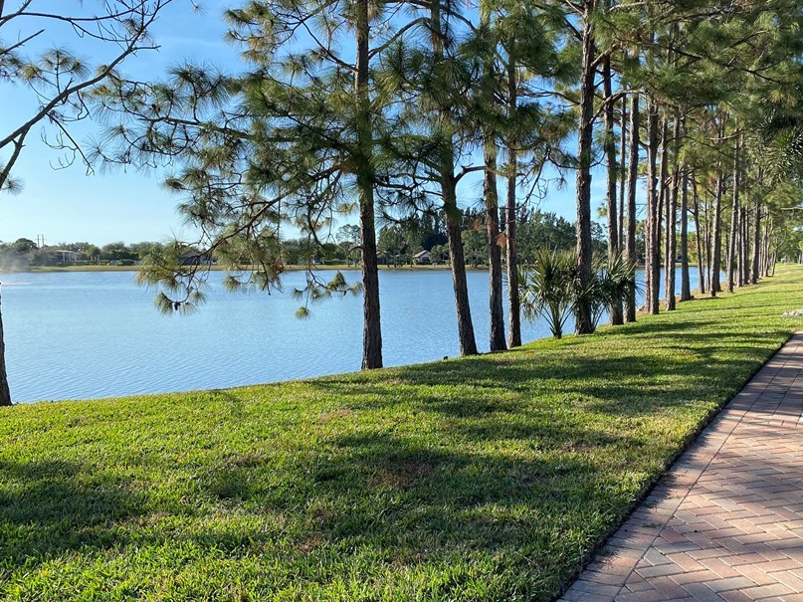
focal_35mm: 33
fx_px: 765
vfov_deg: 42.9
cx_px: 482
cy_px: 325
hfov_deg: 55.0
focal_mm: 4.25
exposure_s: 1/1608
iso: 32
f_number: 1.8
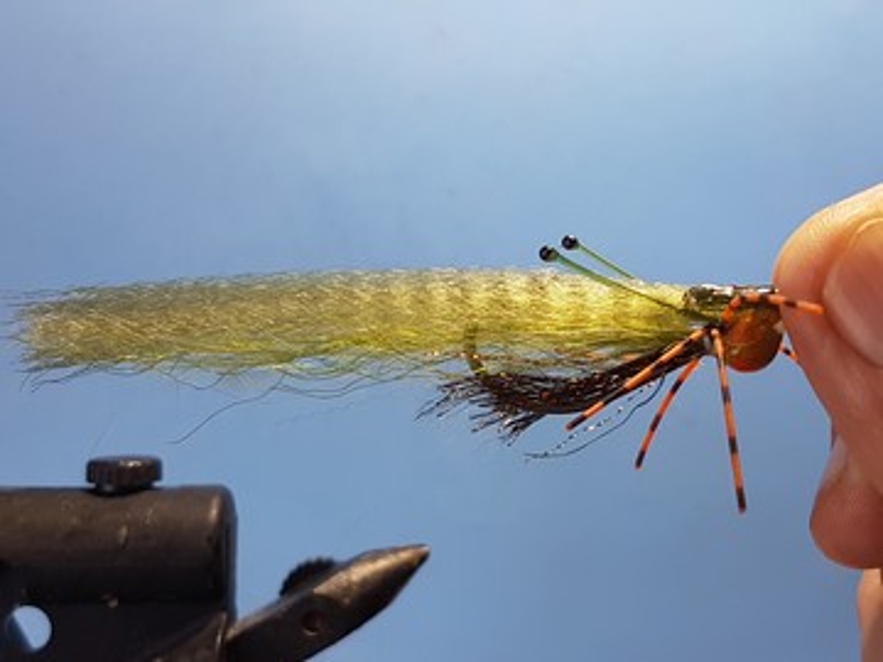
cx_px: 442
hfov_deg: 67.3
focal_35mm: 26
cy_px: 331
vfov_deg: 53.1
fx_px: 663
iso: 64
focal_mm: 4.2
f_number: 1.7
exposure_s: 1/100
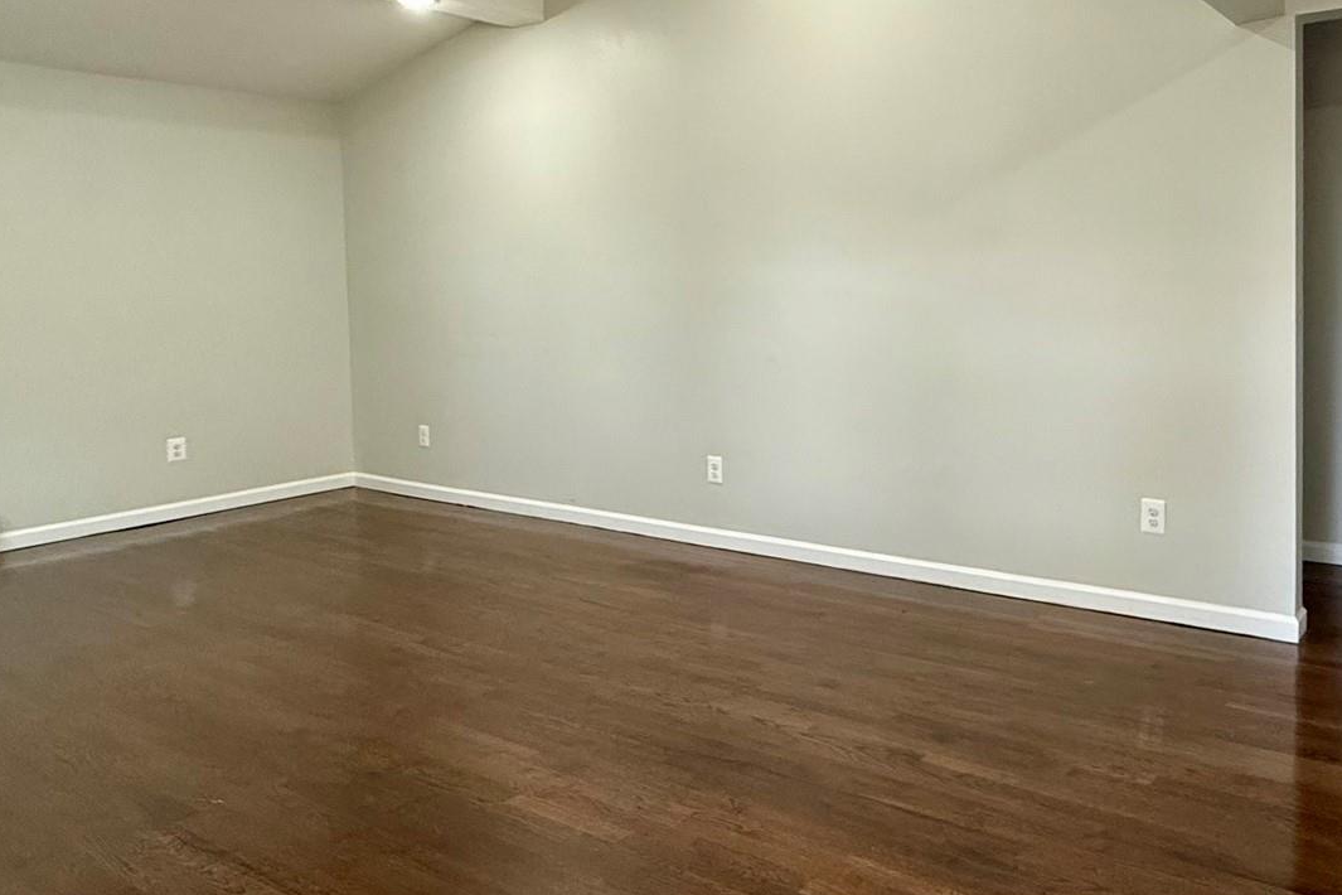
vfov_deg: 45.9
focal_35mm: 28
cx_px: 912
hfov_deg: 63.5
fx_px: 1044
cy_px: 321
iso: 250
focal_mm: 2.22
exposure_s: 1/120
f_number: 2.2
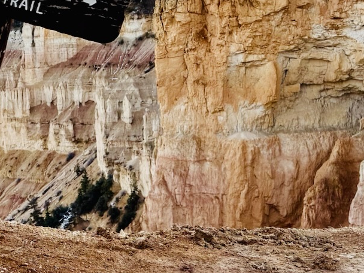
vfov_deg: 18.4
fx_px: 831
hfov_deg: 23.5
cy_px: 44
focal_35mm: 79
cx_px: -13
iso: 80
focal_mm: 6.76
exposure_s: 1/1151
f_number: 1.78
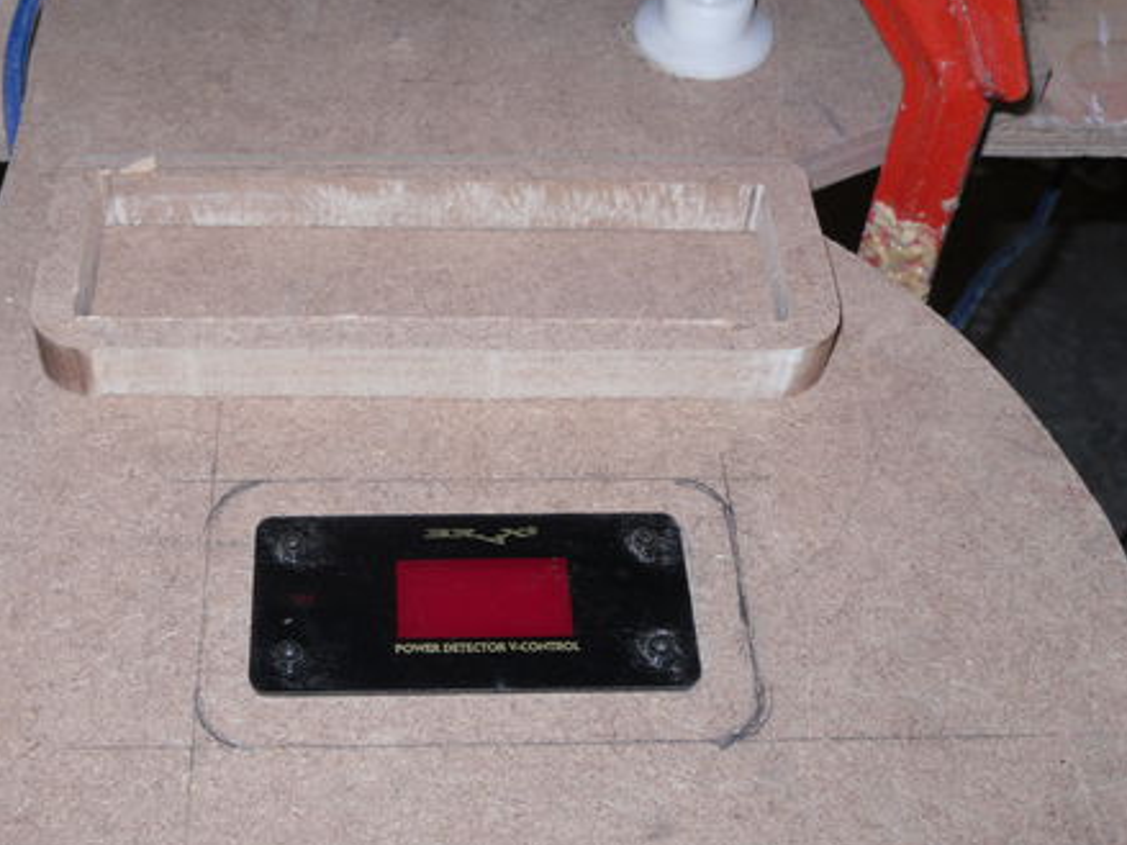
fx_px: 1660
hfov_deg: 37.2
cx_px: 408
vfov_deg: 28.5
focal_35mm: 51
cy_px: 411
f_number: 3.5
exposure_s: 1/45
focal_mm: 6.3
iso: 80
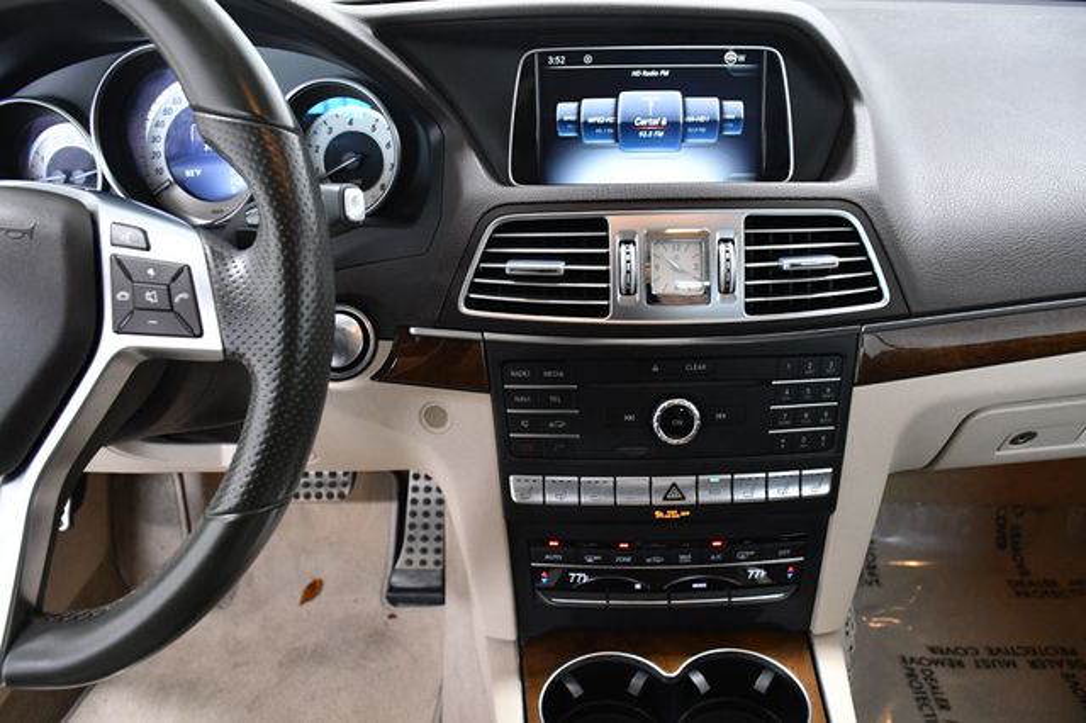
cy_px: 362
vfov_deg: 47.9
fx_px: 814
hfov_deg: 67.4
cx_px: 543
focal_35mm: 27
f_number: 5.6
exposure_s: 1/125
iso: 2500
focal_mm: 18
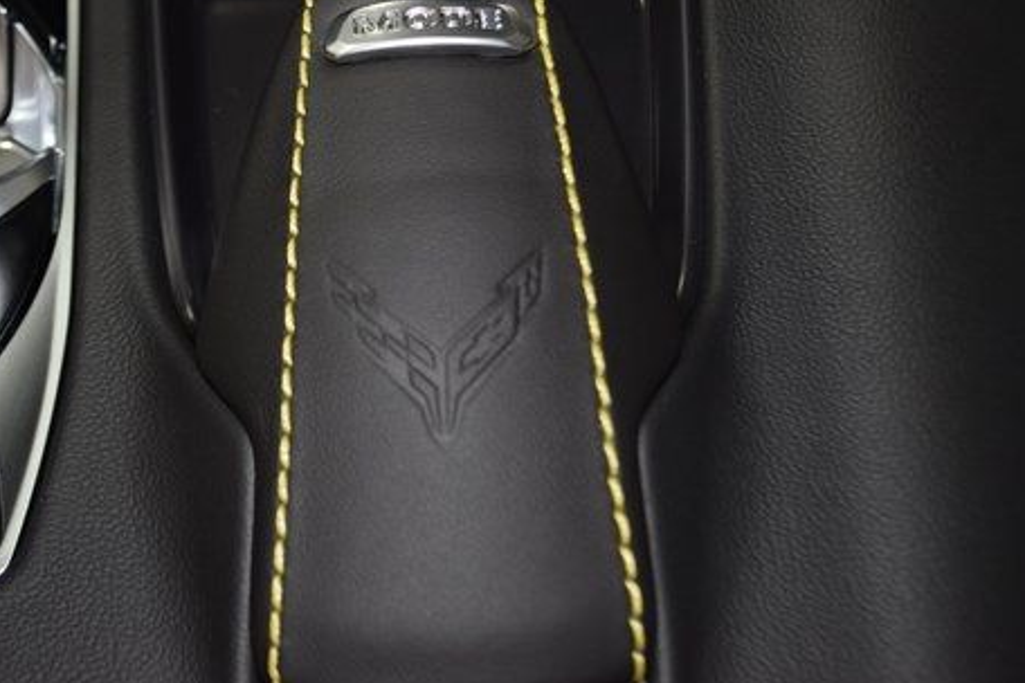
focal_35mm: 74
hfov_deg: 27.4
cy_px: 208
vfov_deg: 18.4
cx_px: 409
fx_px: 2098
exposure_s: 1/30
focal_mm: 35
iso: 720
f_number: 5
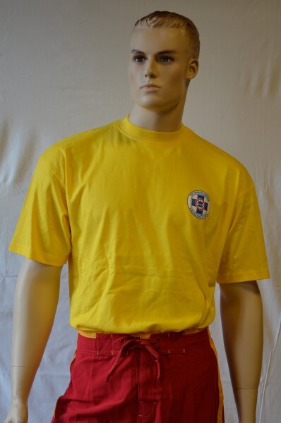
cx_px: 140
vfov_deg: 29.9
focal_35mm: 68
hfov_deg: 20.1
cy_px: 212
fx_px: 793
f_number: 4.8
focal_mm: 45
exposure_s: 1/30
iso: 250
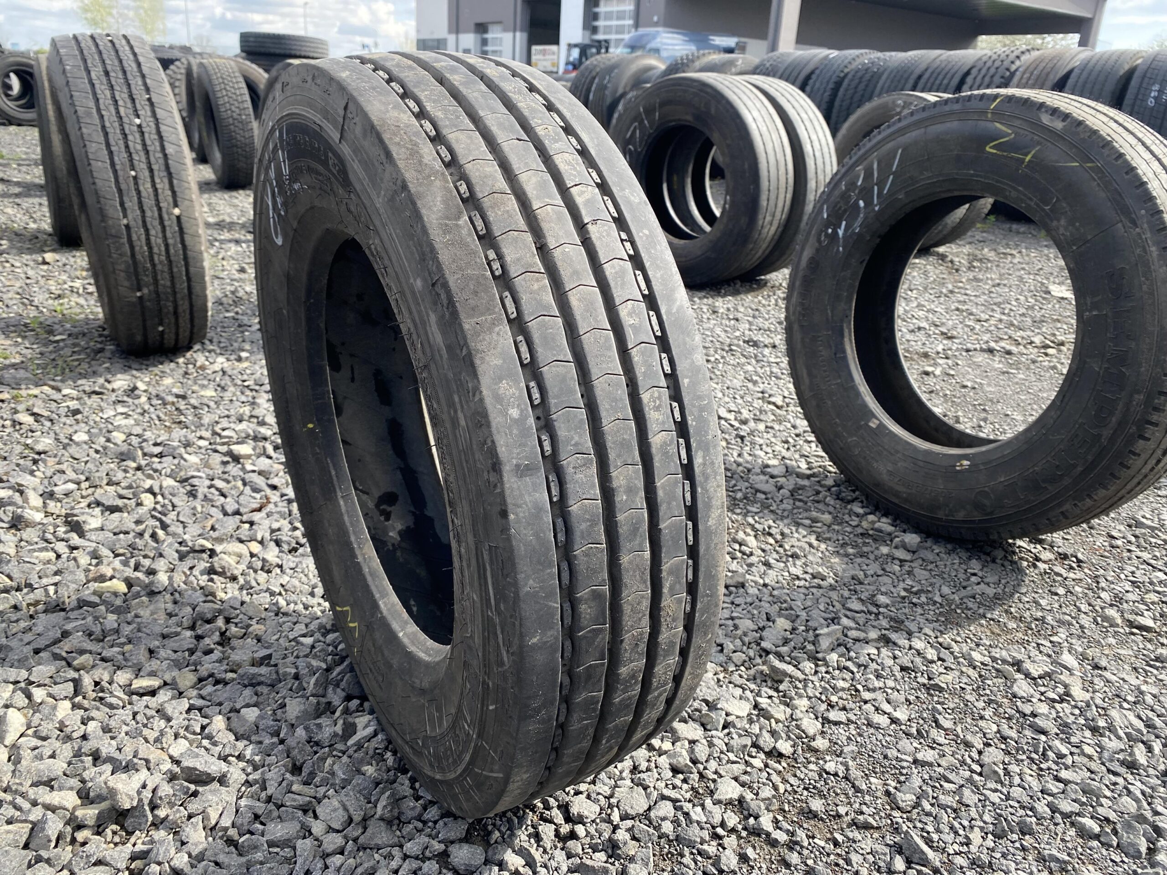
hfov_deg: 67.3
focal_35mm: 26
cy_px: 438
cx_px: 584
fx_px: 877
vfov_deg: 53.1
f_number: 1.8
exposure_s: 1/497
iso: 32
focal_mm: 4.25
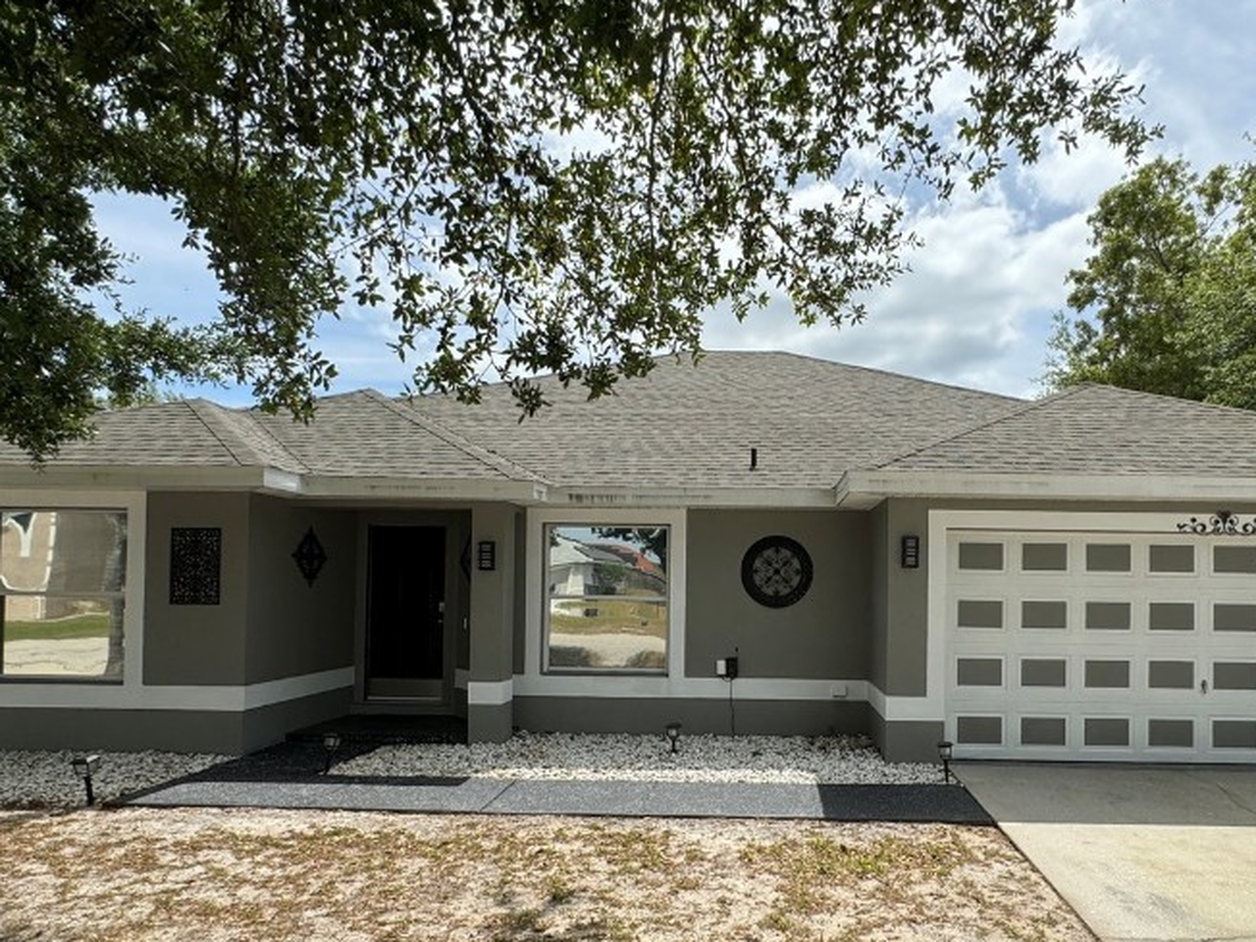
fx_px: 798
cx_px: 753
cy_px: 576
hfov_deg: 75.5
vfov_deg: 60.4
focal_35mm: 22
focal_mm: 2.22
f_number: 2.2
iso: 50
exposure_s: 1/2415
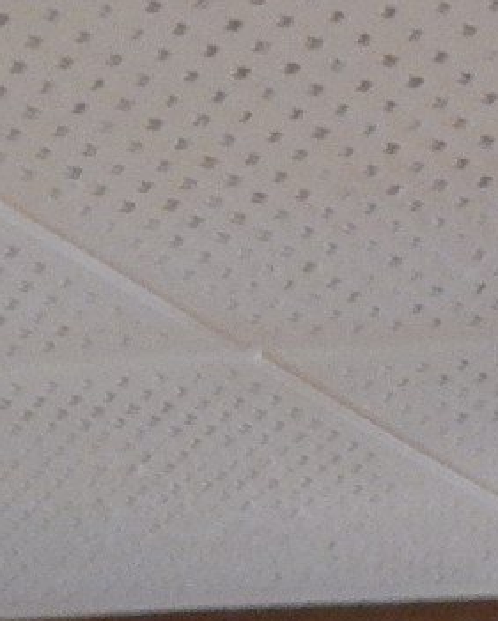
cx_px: 1076
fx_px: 3112
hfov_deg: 8.6
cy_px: 916
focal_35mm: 169
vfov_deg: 11.0
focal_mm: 6.8
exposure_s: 1/8
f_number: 3.4
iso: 500
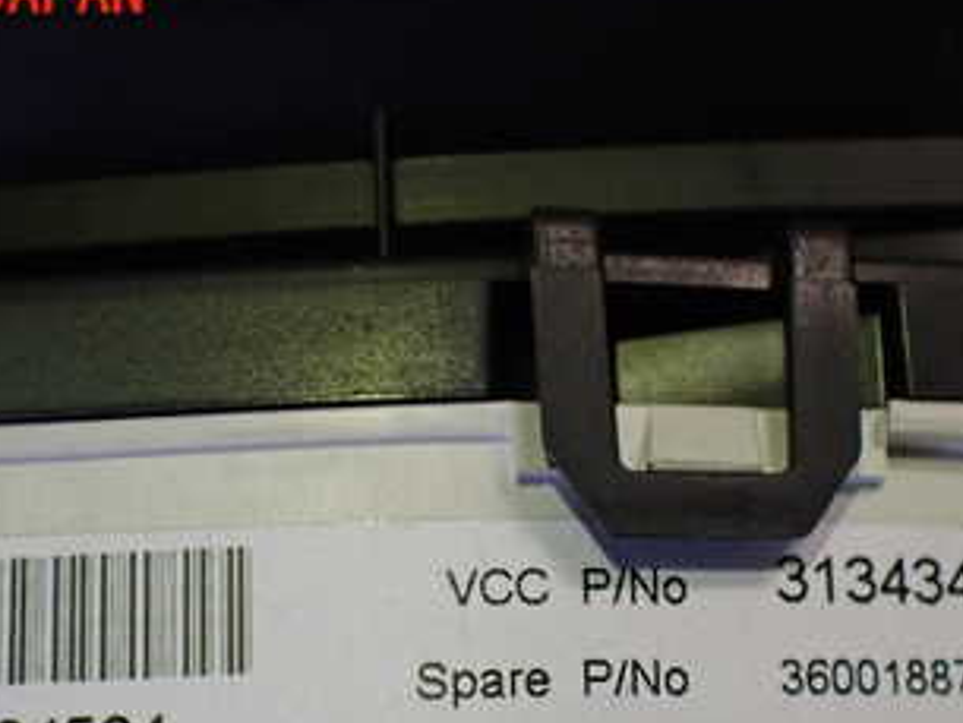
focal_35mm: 59
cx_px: 518
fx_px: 1642
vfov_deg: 24.1
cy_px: 663
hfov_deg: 32.7
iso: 500
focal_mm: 5.4
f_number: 2.3
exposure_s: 1/125
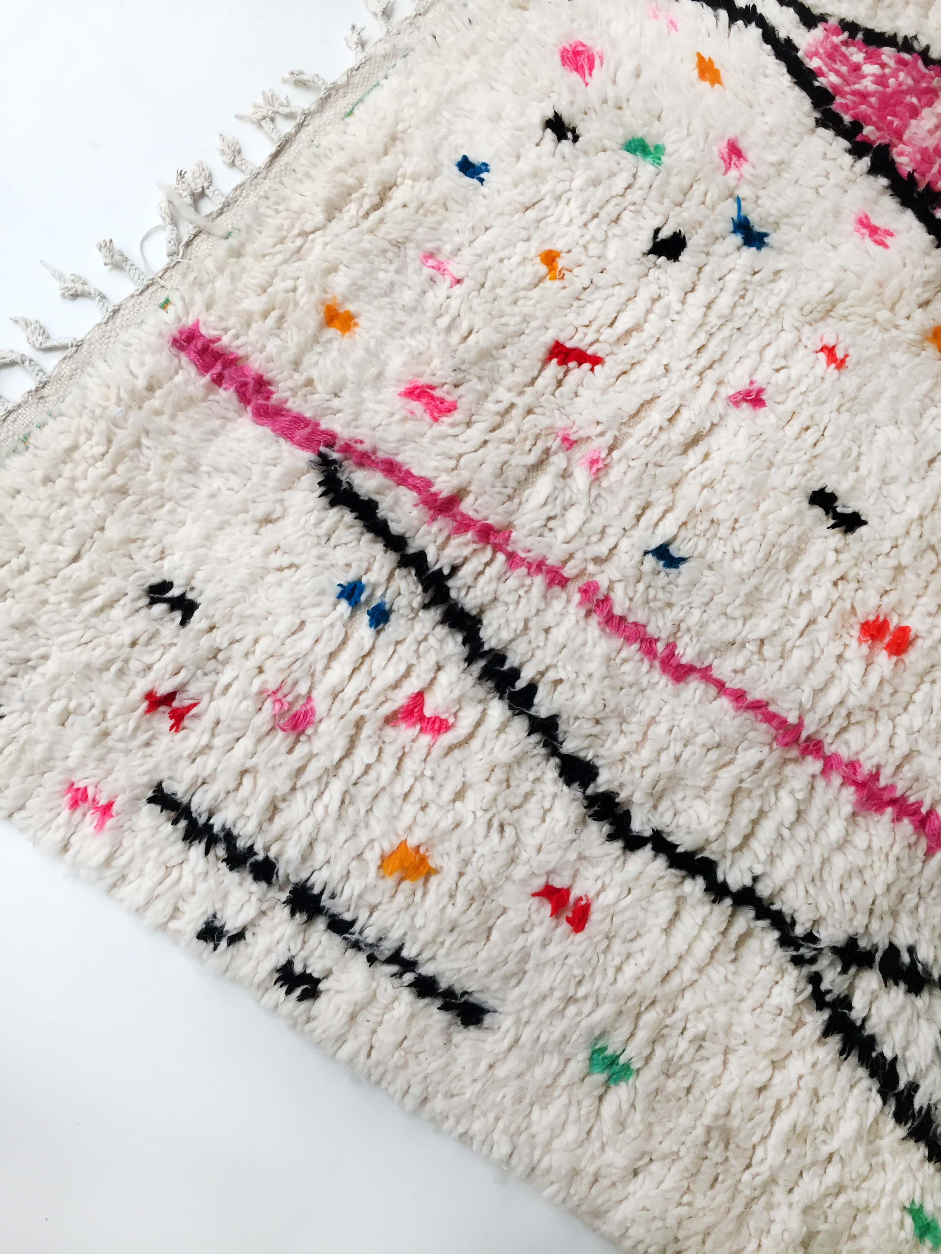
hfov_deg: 48.2
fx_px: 1051
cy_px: 627
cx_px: 470
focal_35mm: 29
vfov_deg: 61.7
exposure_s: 1/33
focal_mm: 4.15
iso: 32
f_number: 2.2
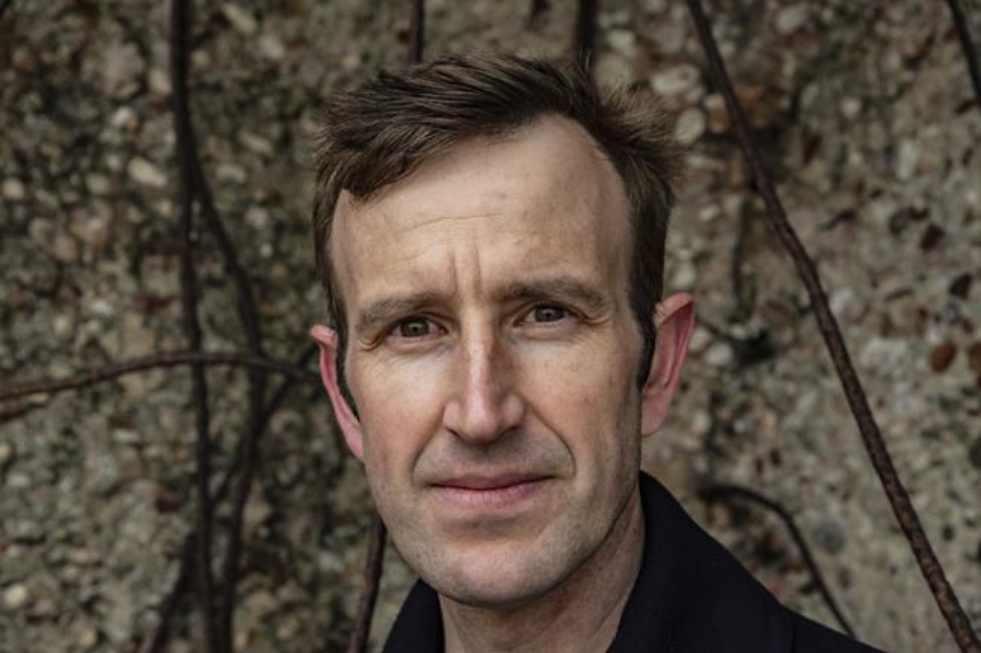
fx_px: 2043
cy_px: 326
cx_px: 490
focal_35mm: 75
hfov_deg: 27.0
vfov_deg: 18.2
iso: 400
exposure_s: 1/200
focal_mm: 75
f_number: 8
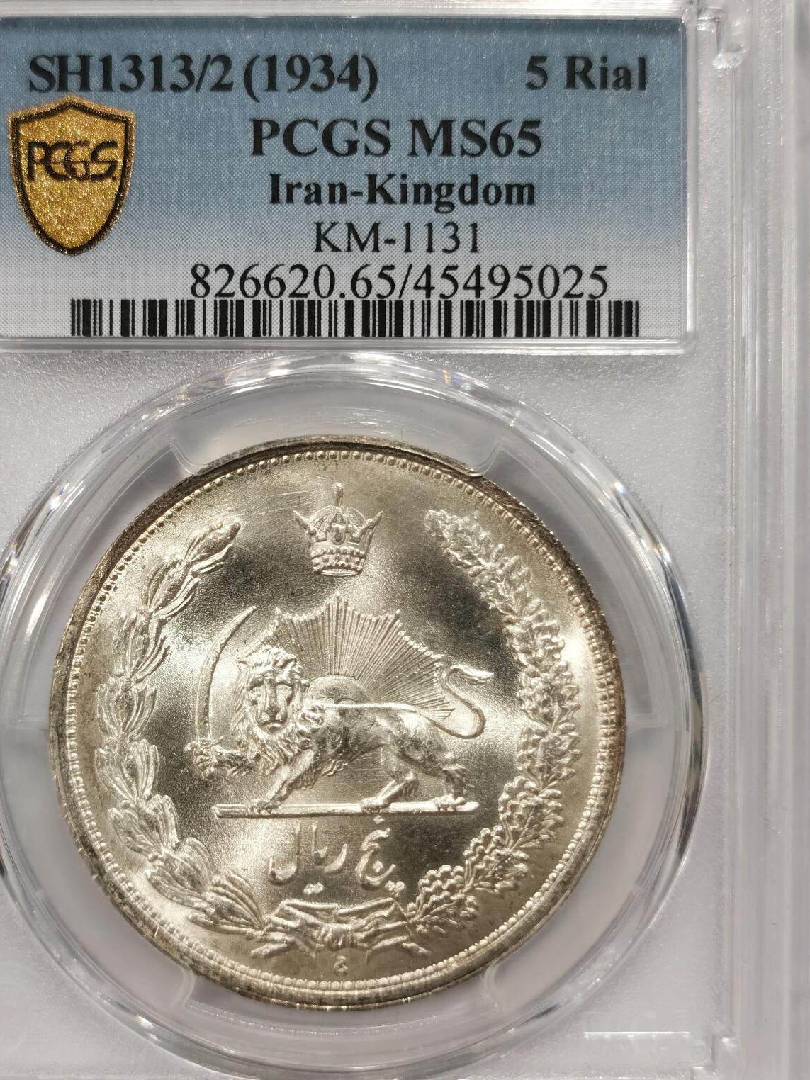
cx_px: 339
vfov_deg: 30.3
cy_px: 539
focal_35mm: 64
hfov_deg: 22.9
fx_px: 1997
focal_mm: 5.56
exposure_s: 1/100
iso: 80
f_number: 16
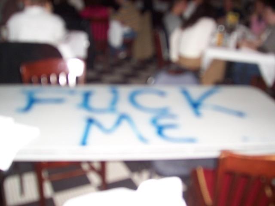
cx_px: 138
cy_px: 103
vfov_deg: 13.3
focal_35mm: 111
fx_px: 882
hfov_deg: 17.7
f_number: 4.8
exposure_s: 1/90
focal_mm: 16.8
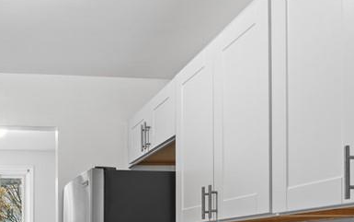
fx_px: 444
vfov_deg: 25.6
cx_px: 24
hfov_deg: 39.7
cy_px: 253
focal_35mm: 46
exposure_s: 1/2.5
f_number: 8
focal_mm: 16
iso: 400
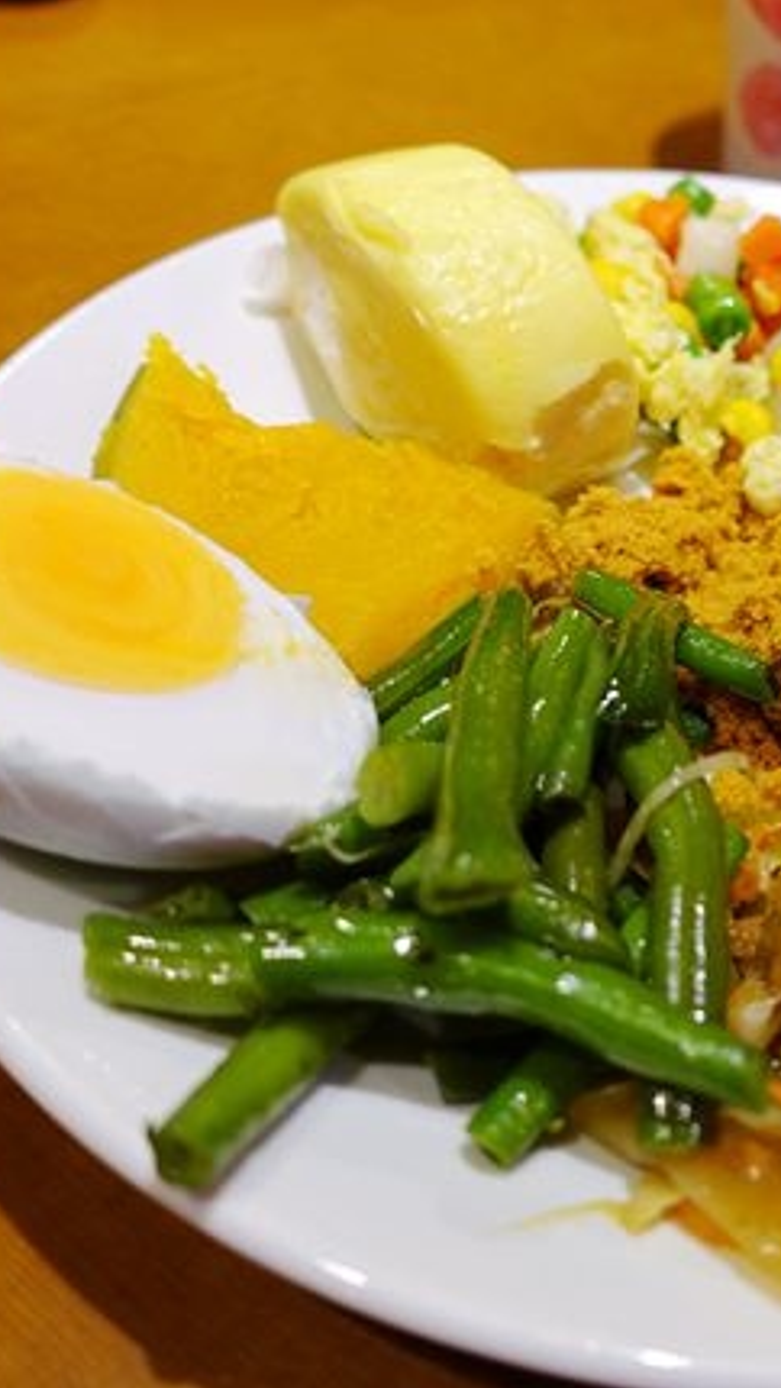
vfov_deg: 52.8
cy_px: 696
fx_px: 1398
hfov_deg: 28.5
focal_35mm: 38
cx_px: 849
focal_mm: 8.8
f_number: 2.2
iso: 125
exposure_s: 1/30
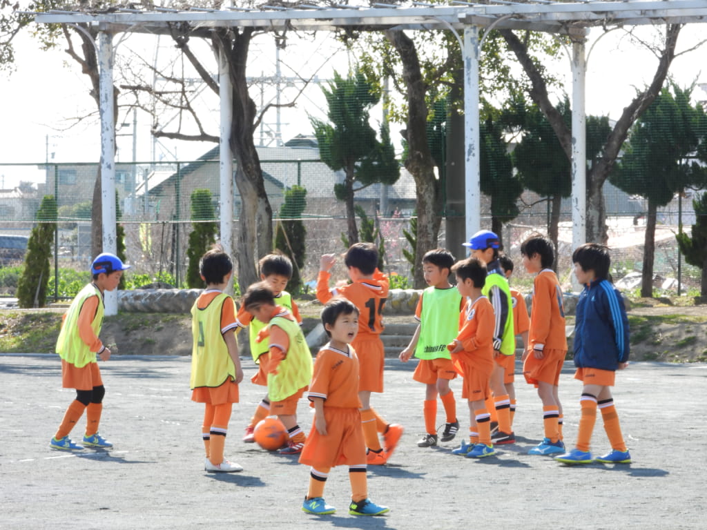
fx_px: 4391
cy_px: 265
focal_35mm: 215
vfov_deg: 6.9
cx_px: 354
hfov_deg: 9.2
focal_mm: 38.6
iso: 100
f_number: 8
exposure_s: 1/80
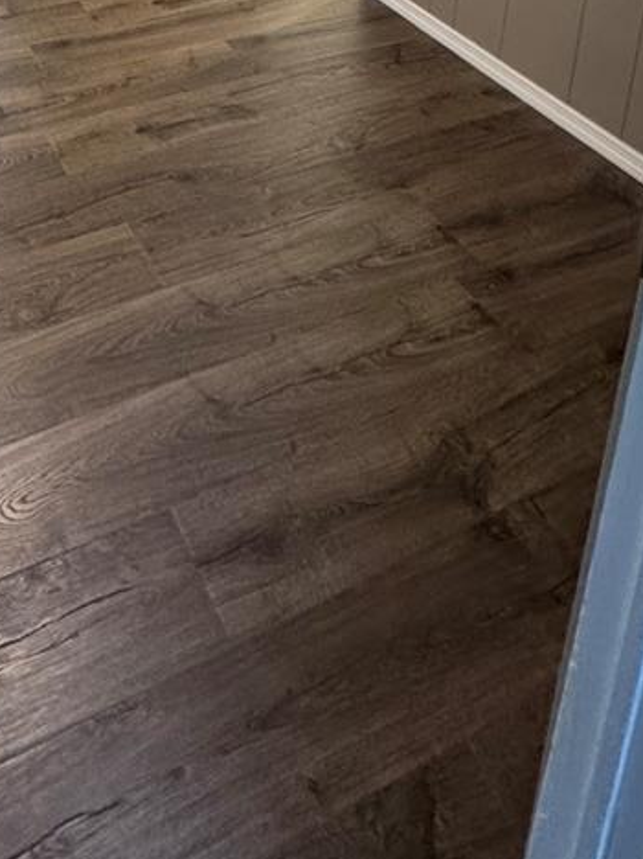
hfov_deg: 37.7
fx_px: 892
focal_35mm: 36
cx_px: 96
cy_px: -232
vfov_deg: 36.1
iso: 250
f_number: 2.2
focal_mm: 2.22
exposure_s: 1/60
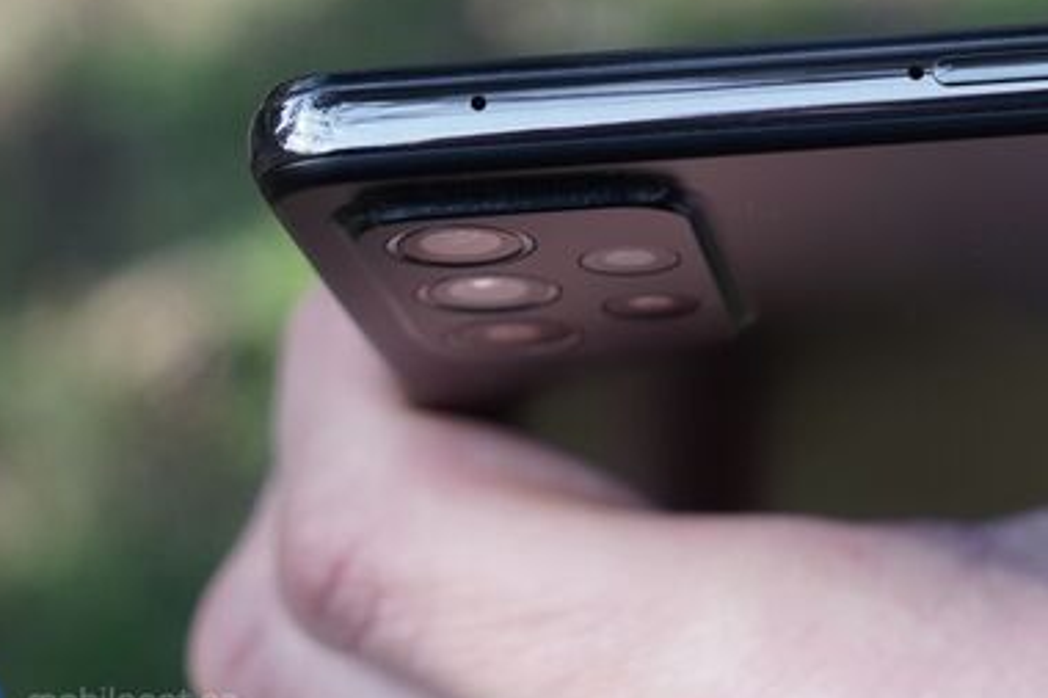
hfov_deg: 18.0
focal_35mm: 113
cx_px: 769
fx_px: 3288
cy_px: 192
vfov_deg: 12.1
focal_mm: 70
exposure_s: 1/320
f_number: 7.1
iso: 640
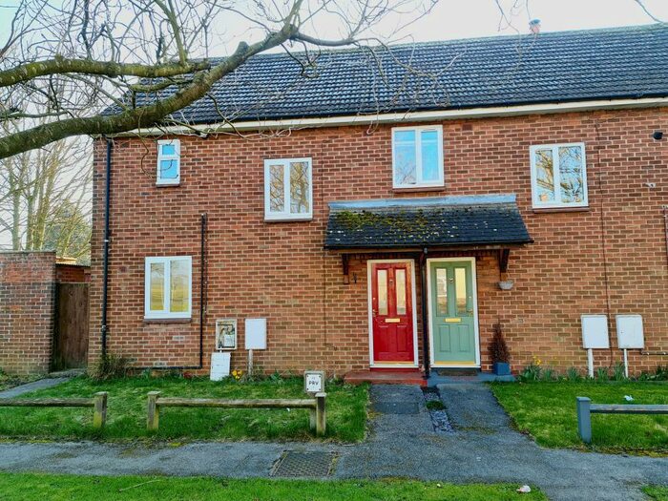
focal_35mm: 25
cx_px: 334
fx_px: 482
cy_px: 250
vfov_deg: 54.9
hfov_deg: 69.4
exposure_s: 1/177
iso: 50
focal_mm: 7
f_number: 1.8
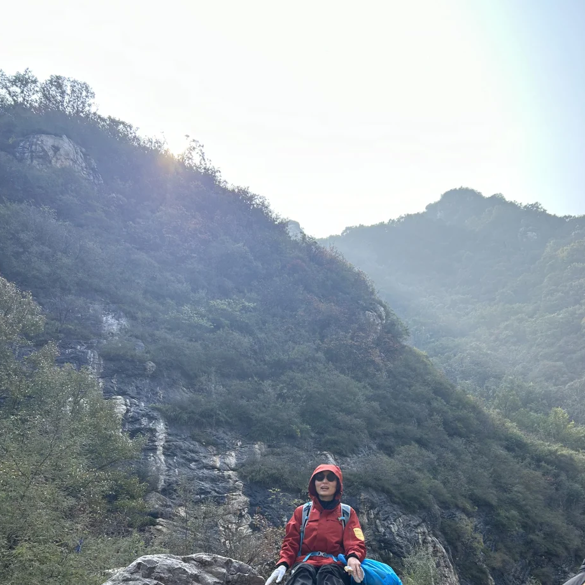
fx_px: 688
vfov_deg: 44.3
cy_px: 448
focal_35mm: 36
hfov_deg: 46.0
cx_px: 306
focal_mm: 5.7
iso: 50
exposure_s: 1/1511
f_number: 1.5
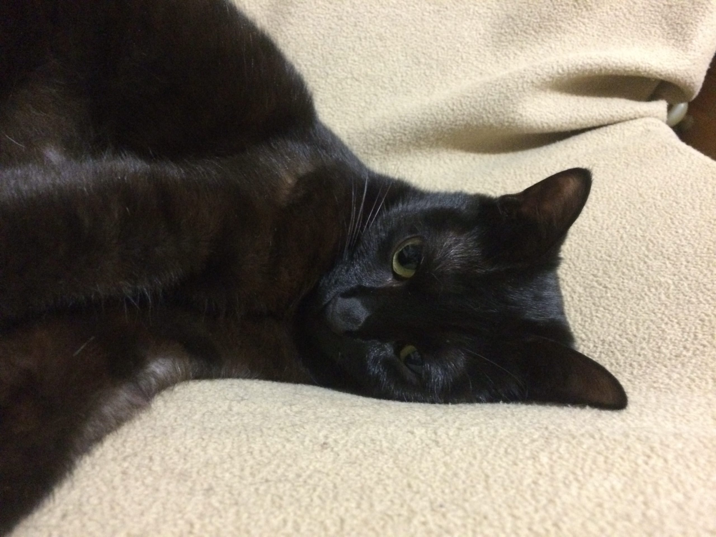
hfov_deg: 61.7
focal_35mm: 29
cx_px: 358
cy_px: 268
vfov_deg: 48.2
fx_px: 600
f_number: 2.2
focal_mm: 4.15
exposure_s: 1/15
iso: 640
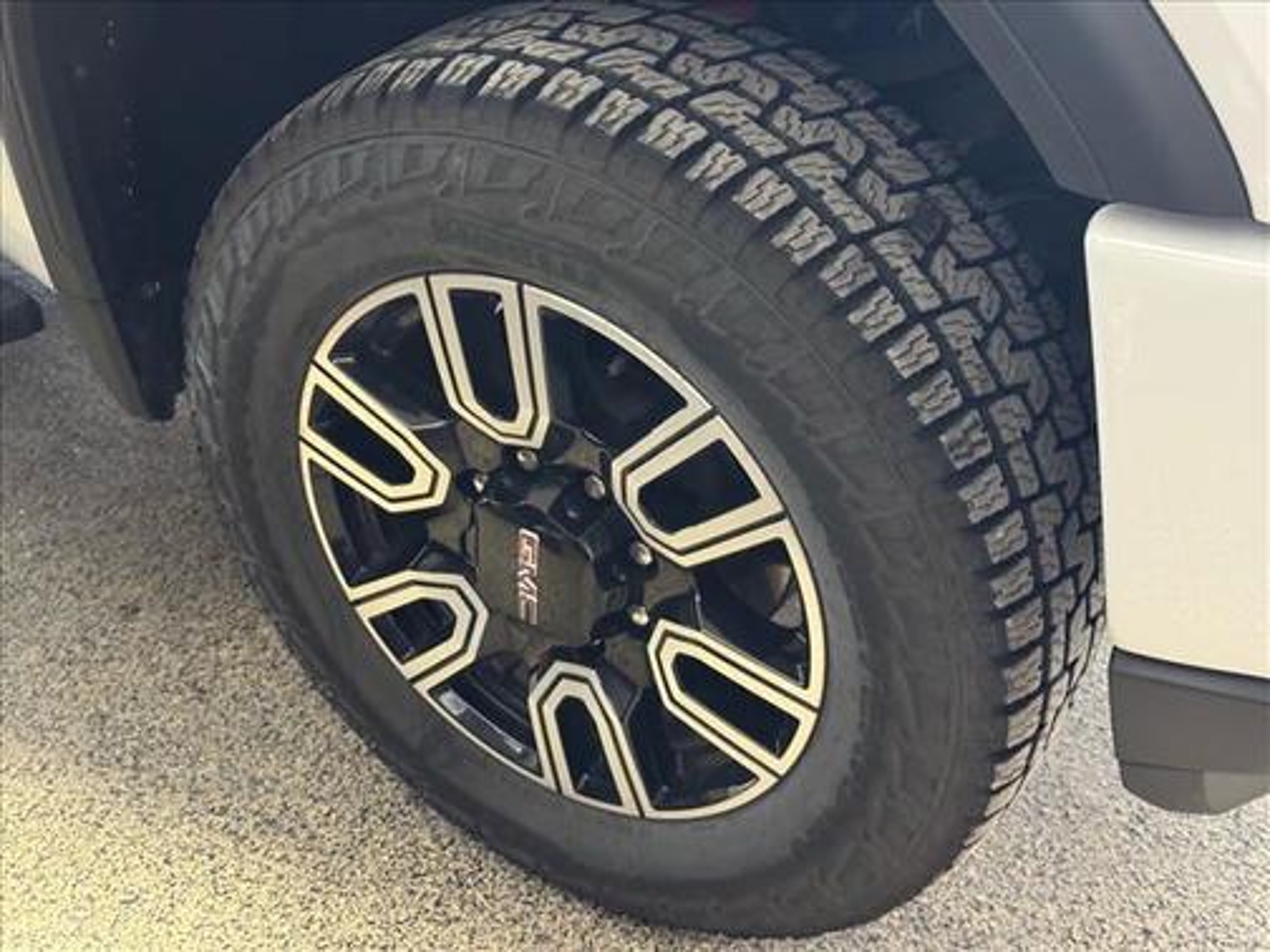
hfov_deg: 39.7
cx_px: 635
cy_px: 476
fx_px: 1761
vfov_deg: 30.3
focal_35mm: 48
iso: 640
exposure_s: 1/30
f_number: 1.78
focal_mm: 6.76
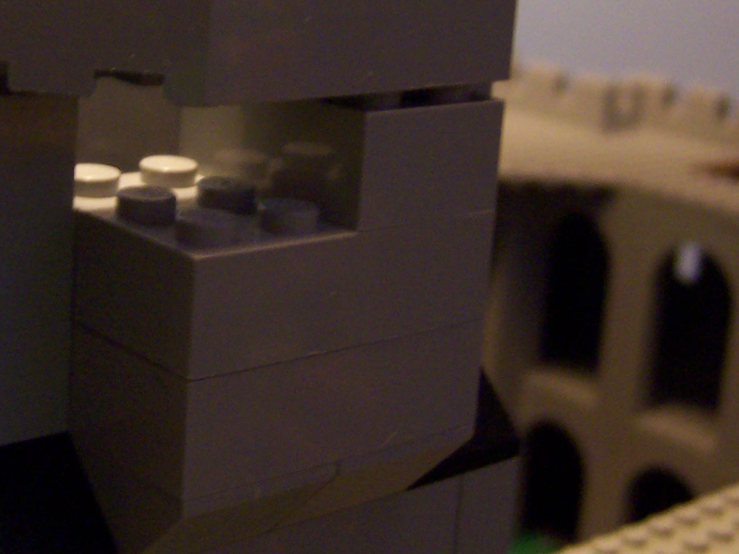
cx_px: 242
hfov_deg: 25.5
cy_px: 152
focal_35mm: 76
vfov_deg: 19.3
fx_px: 1622
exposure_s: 1/8
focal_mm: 5.5
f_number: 2.8
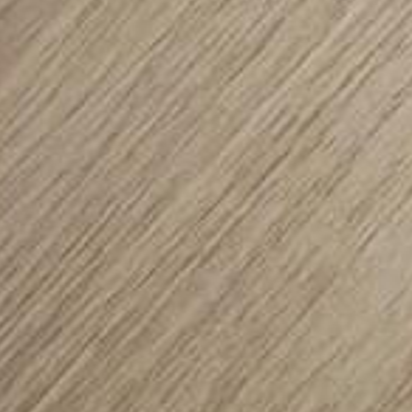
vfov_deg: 7.5
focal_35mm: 189
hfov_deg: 9.1
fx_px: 2545
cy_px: -1019
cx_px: 519
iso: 250
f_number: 1.8
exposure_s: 1/24
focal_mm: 5.58
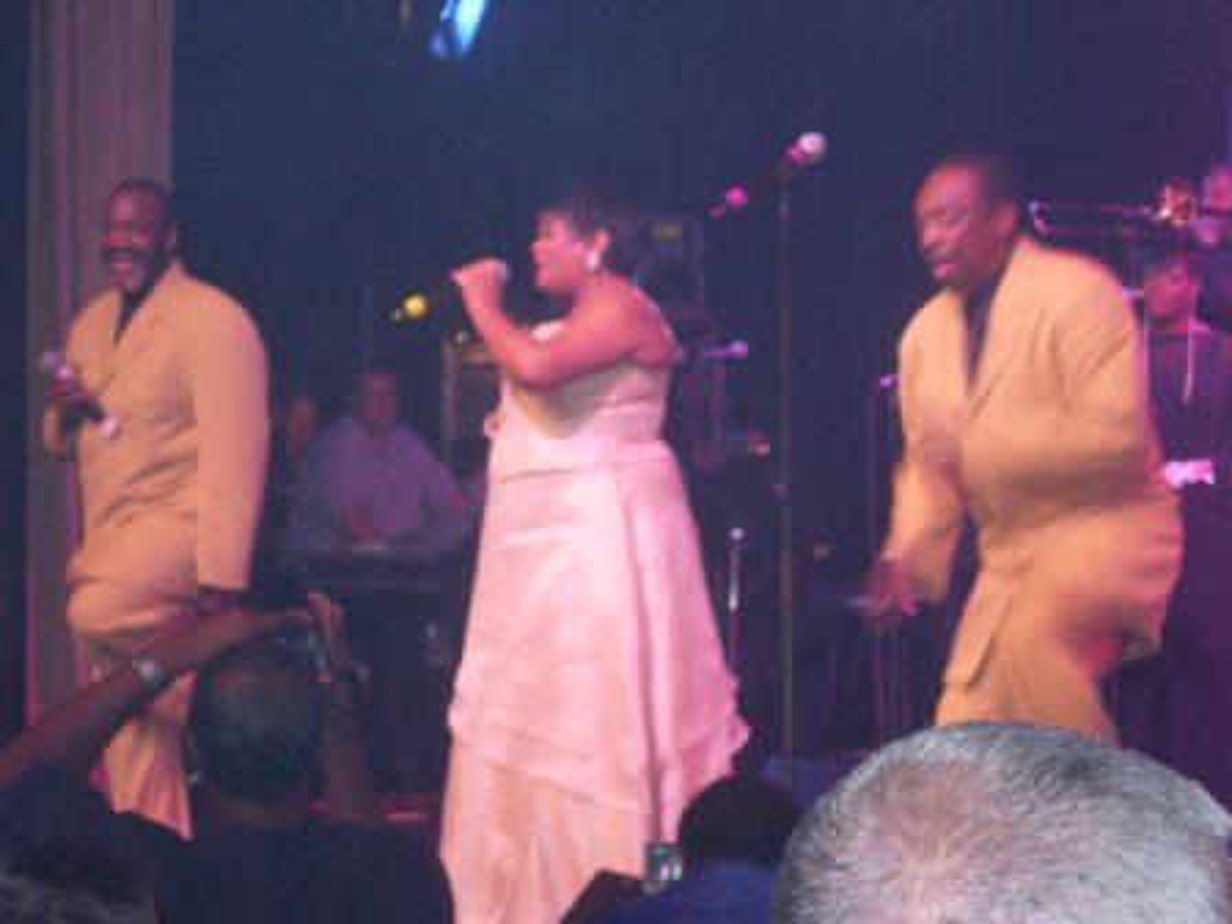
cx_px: 616
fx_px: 4022
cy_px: 462
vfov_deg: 13.1
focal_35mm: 113
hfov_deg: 17.4
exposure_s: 1/20.1
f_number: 4.9
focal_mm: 23.4
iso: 200
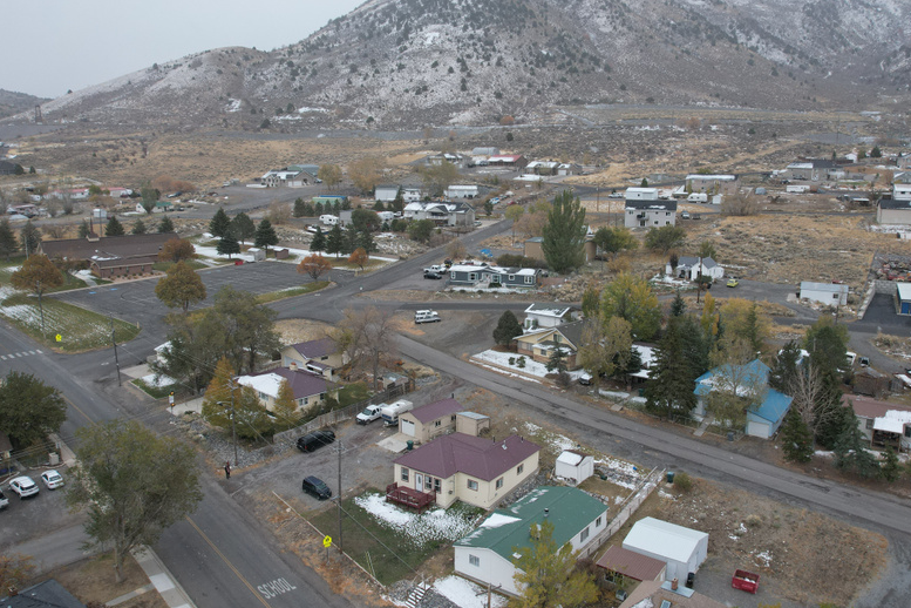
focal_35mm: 29
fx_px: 734
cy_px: 287
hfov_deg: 63.6
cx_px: 474
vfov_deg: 44.9
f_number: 2.8
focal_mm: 8.38
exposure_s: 1/1000
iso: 200
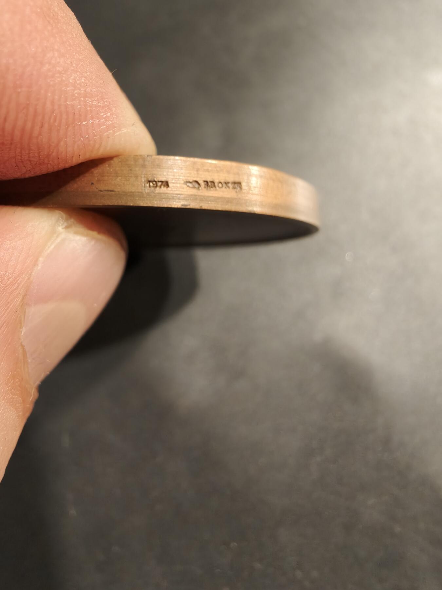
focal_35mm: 23
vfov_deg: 73.9
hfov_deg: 58.9
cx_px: 221
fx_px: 392
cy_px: 295
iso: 200
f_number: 2
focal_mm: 2.32
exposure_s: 1/95.3
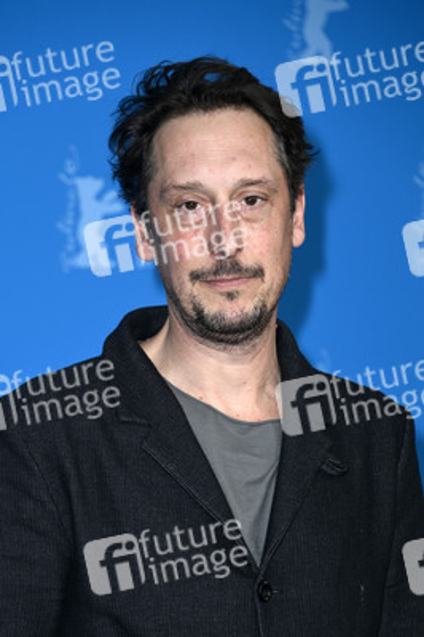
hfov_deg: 8.1
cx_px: 212
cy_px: 318
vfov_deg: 12.1
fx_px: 3008
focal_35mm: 170
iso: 800
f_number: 5.6
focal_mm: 170
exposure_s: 1/250
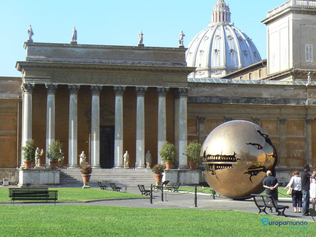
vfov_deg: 18.2
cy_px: 118
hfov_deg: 24.1
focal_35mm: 81
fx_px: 739
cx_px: 158
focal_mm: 9.9
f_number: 7.1
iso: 200
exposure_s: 1/500
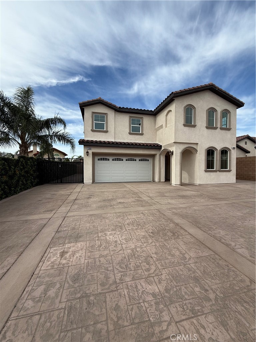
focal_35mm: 14
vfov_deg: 102.1
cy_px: 171
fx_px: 138
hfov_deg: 85.7
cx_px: 128
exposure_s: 1/1745
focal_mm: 2.22
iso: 50
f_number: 2.2
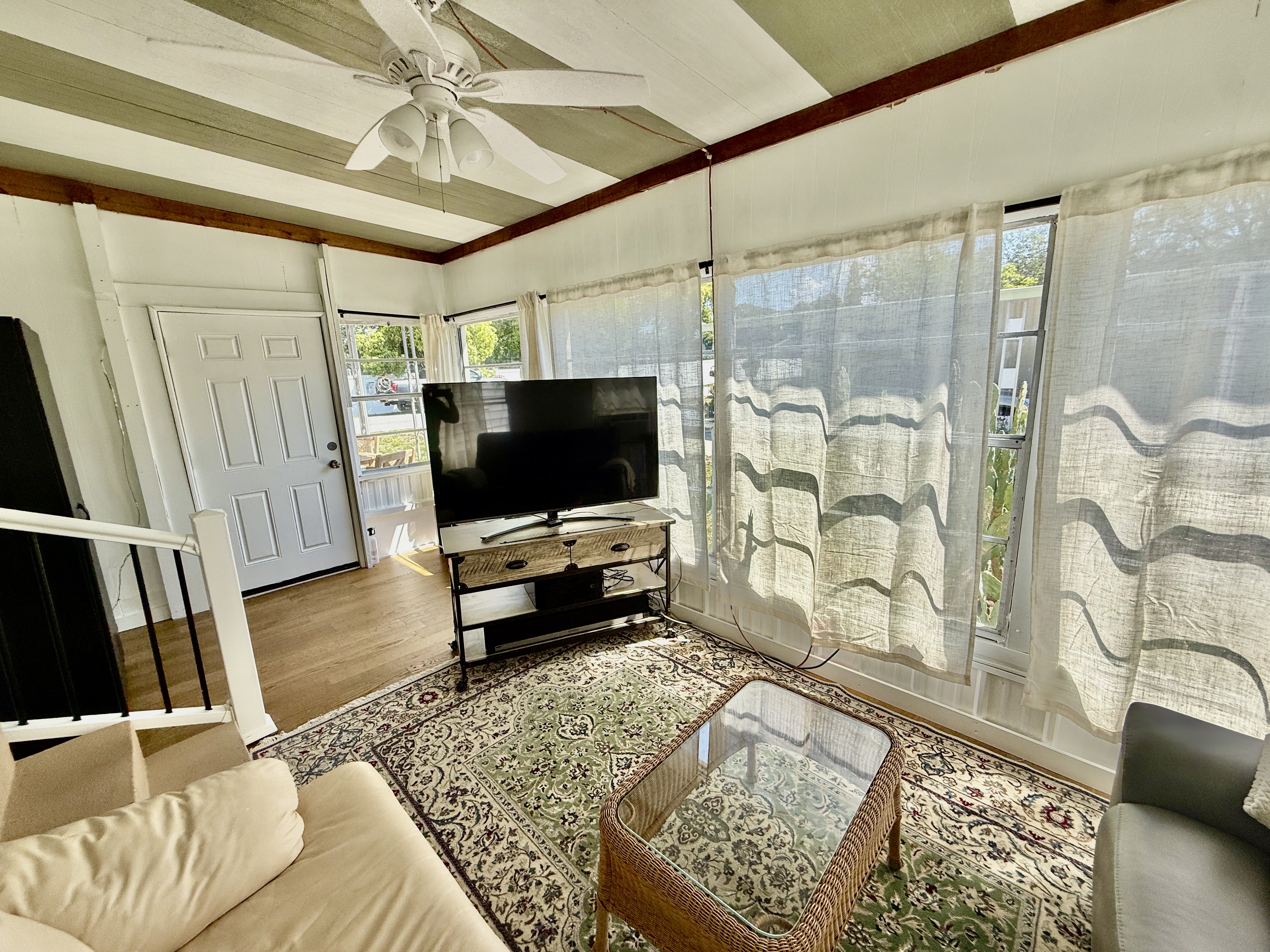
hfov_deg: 102.1
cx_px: 635
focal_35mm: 14
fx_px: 514
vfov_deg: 85.7
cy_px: 476
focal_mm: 2.22
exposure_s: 1/770
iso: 50
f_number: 2.2
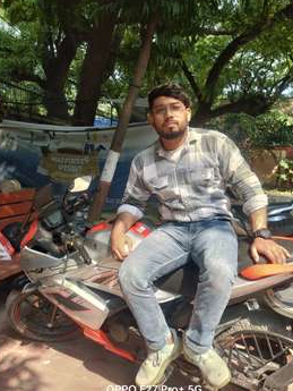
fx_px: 327
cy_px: 195
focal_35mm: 29
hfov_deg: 48.2
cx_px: 154
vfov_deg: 61.6
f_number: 1.7
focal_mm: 4.7
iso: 162
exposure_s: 1/100
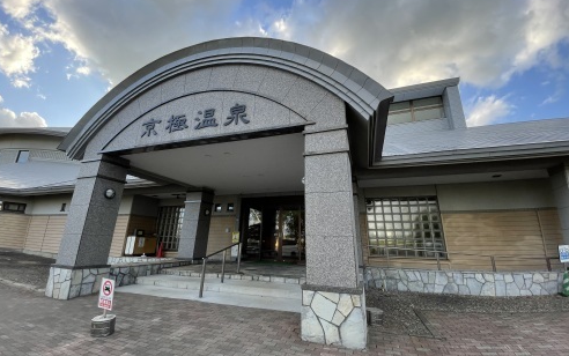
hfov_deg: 105.3
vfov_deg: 78.7
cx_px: 286
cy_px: 172
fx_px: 217
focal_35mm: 14
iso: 25
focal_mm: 1.55
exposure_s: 1/184
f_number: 2.4
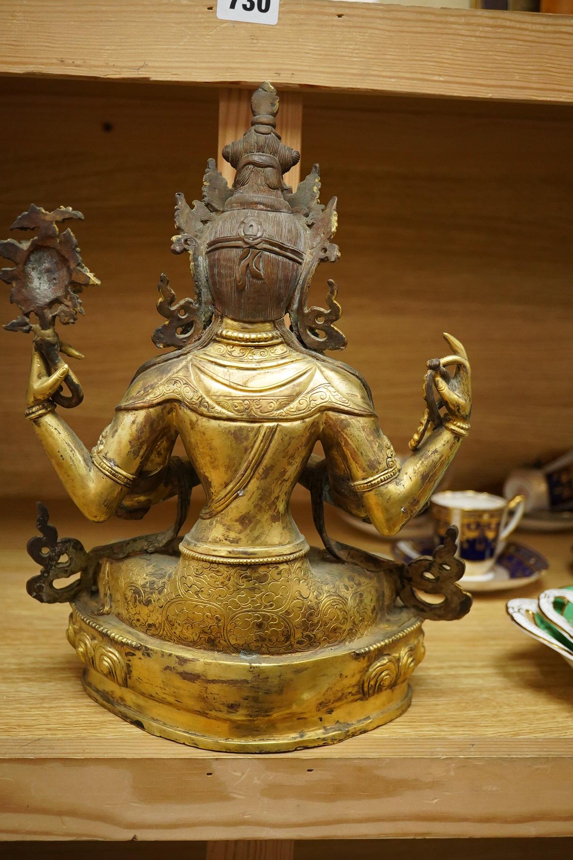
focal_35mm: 47
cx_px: 289
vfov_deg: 41.9
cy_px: 448
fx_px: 1122
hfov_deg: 28.6
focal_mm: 30
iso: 2500
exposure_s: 1/400
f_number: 5.6
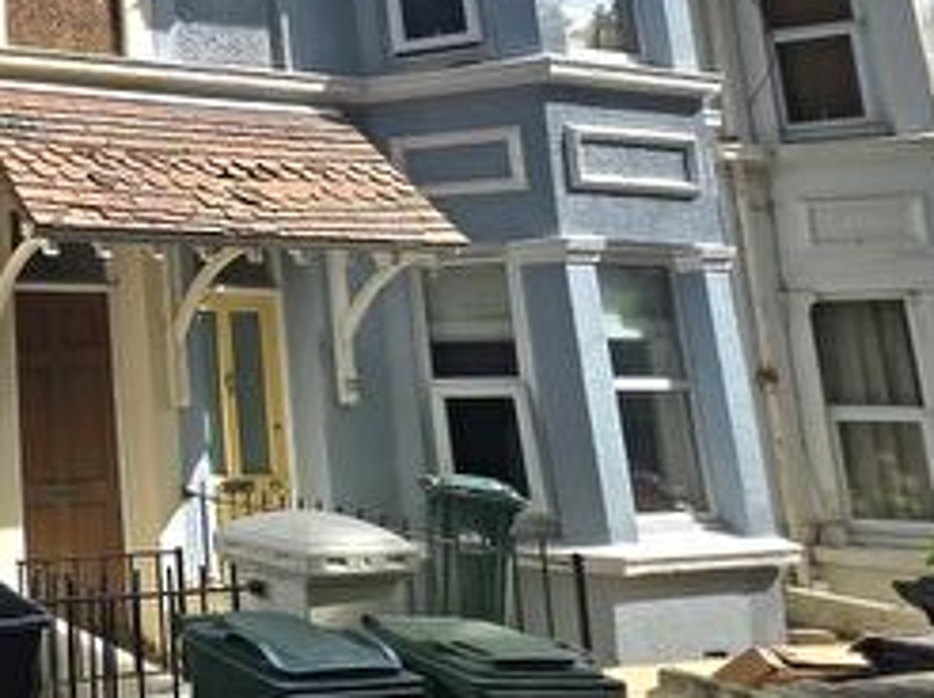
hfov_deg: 37.2
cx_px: -205
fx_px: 997
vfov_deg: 38.0
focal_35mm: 37
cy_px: 211
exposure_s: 1/2000
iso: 64
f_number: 2.2
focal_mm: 1.7
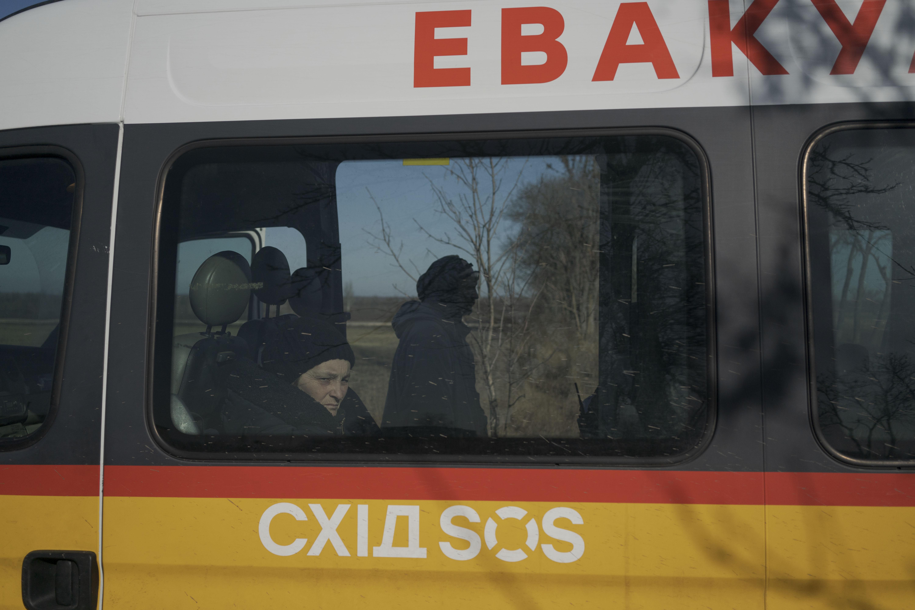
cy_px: 305
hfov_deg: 54.4
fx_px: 890
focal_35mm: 35
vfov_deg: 37.9
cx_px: 458
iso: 500
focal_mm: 35
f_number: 4
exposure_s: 1/10000
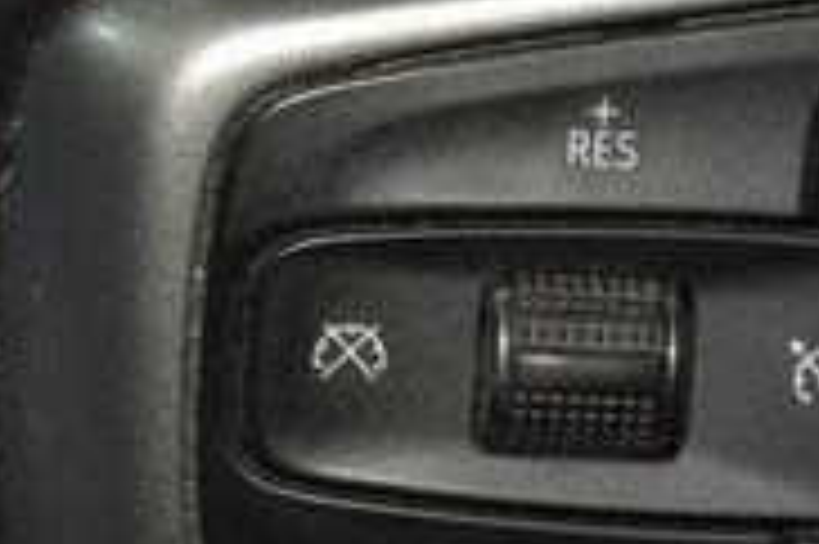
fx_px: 8387
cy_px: 146
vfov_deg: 3.7
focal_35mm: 369
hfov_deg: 5.6
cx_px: 855
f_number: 8
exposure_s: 1/125
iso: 100
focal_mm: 70
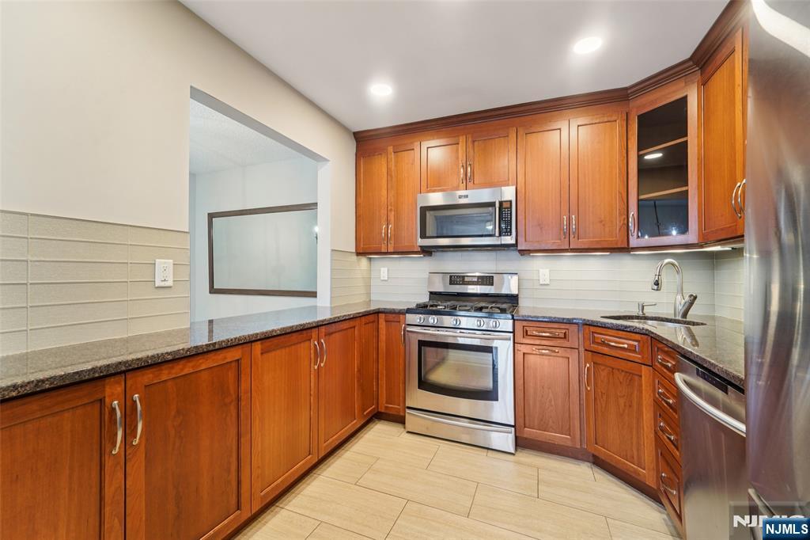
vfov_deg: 81.2
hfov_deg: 104.3
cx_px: 405
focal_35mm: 14
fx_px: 315
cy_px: 270
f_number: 8
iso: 400
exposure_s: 1/4
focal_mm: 14
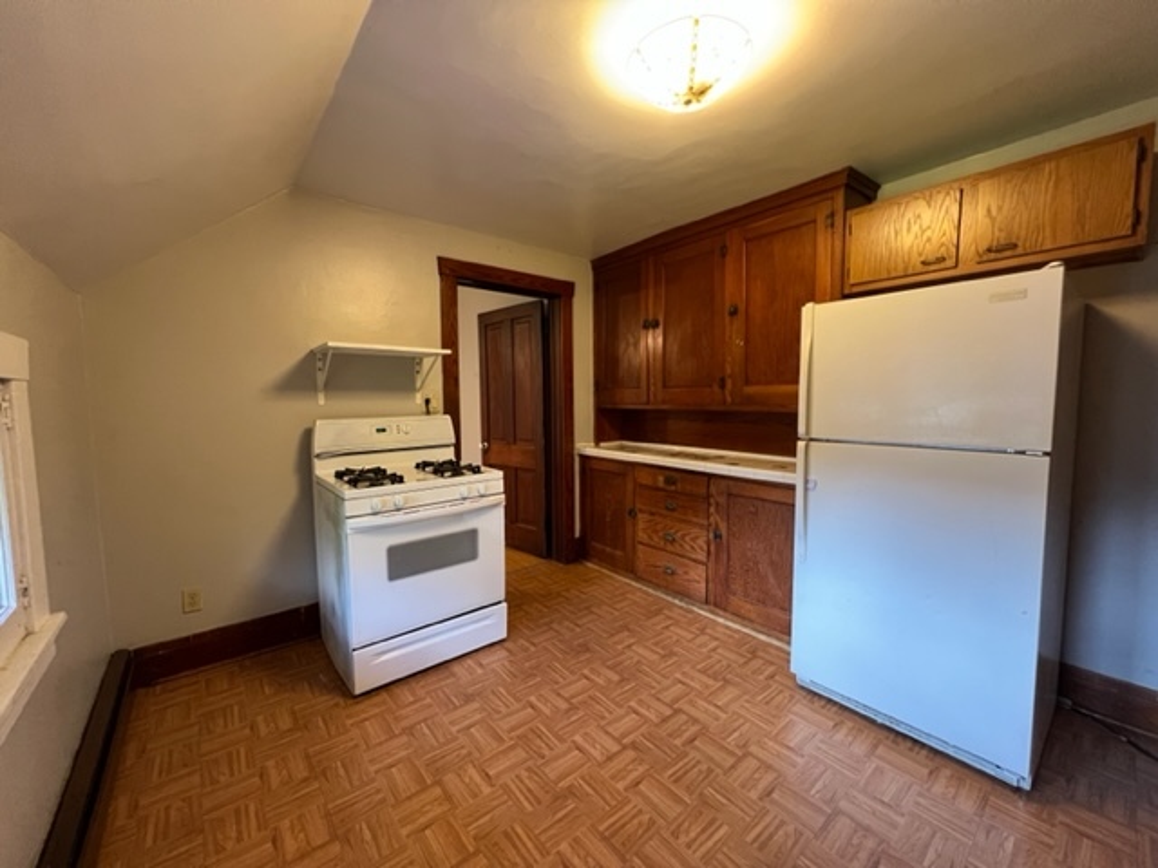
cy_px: 434
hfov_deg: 106.2
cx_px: 579
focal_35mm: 13
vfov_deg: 89.9
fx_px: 435
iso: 400
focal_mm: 1.57
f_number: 1.8
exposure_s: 1/60
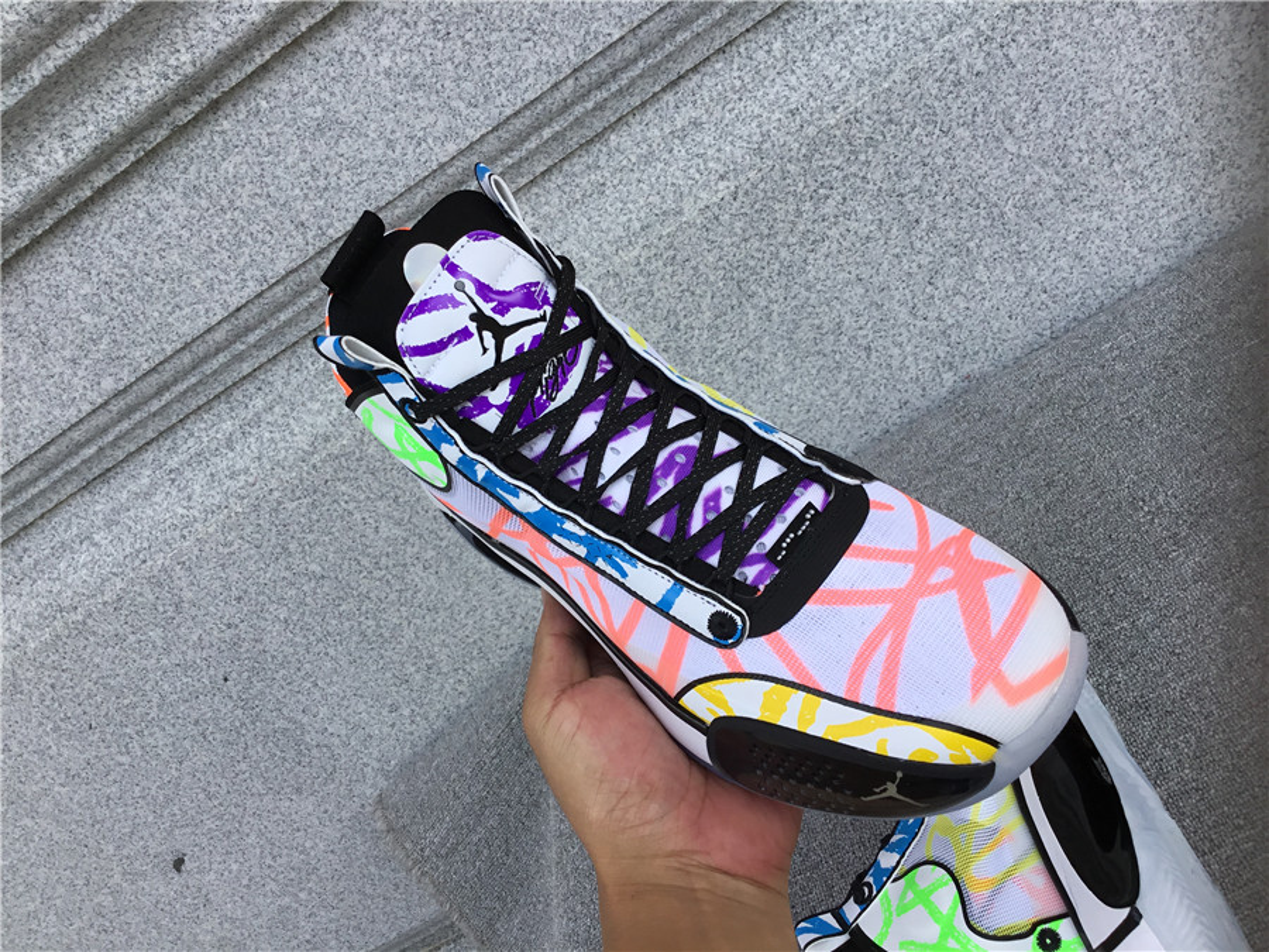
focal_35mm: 31
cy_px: 476
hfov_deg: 58.4
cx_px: 634
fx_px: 1136
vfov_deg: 45.4
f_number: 2.4
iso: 25
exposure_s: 1/405
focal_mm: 3.3
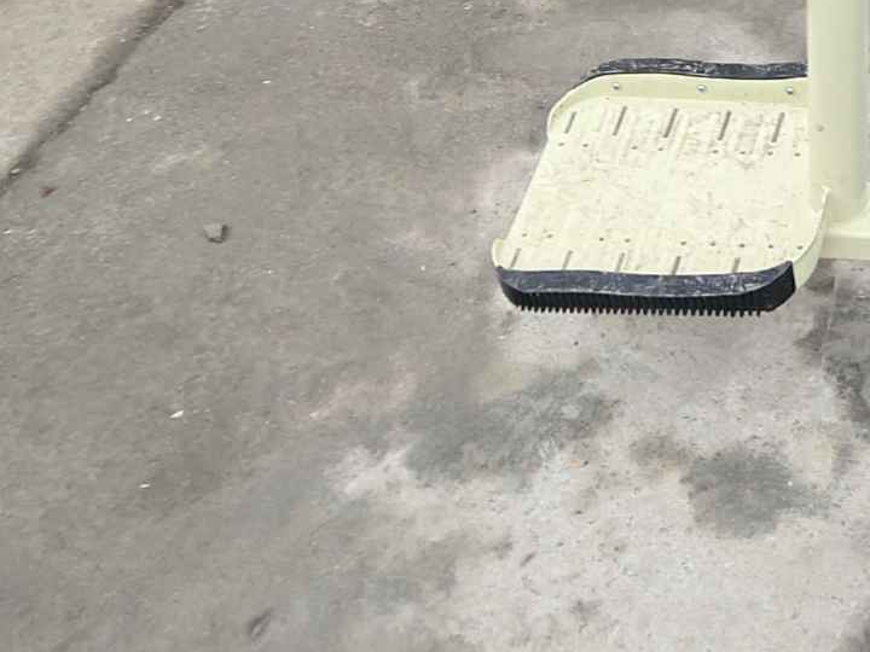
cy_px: -197
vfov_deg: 17.3
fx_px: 2011
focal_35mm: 80
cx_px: 1083
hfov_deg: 22.3
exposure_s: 1/1463
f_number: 1.79
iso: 50
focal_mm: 4.35
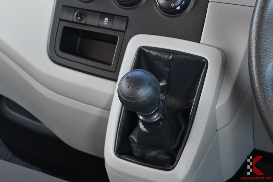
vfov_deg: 18.2
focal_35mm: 75
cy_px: 91
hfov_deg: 27.0
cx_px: 136
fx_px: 569
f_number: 6.3
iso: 560
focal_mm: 50
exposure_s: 1/30
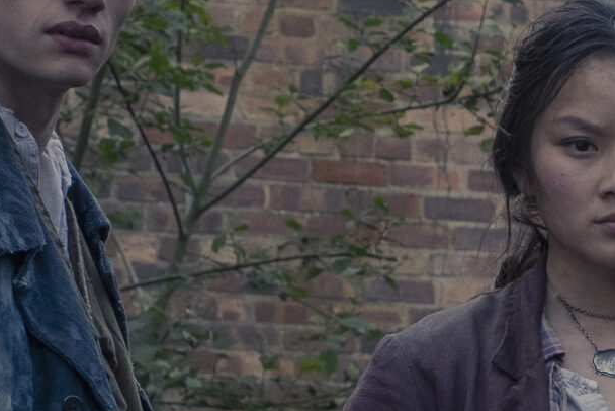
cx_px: 885
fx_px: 3452
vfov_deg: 6.7
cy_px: 571
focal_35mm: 202
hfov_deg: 9.9
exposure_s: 1/250
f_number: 5.6
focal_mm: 32.1
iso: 1000
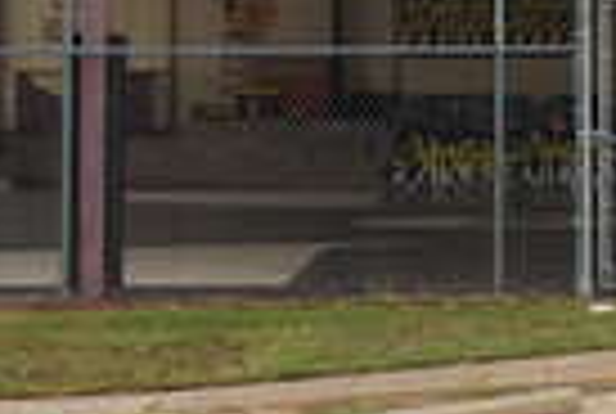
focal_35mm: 201
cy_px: -218
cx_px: 495
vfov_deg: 6.8
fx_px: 3445
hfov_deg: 10.2
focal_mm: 23
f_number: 7.1
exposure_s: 1/80
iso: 100
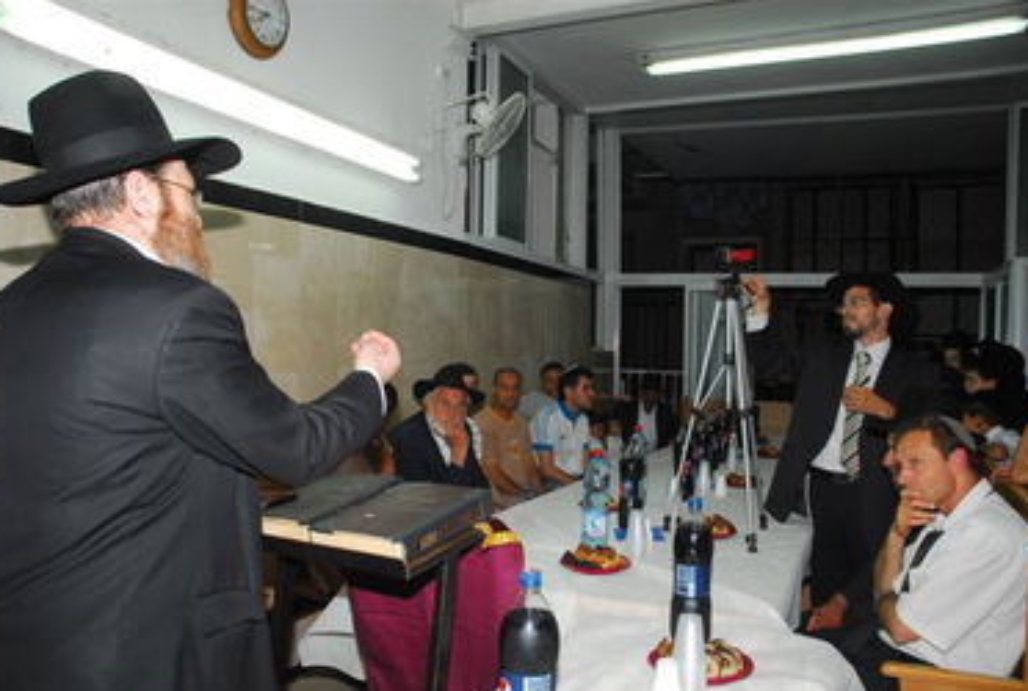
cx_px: 514
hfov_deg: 63.5
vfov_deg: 45.2
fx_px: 830
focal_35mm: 29
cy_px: 368
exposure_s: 1/160
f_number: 5.6
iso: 500
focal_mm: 18
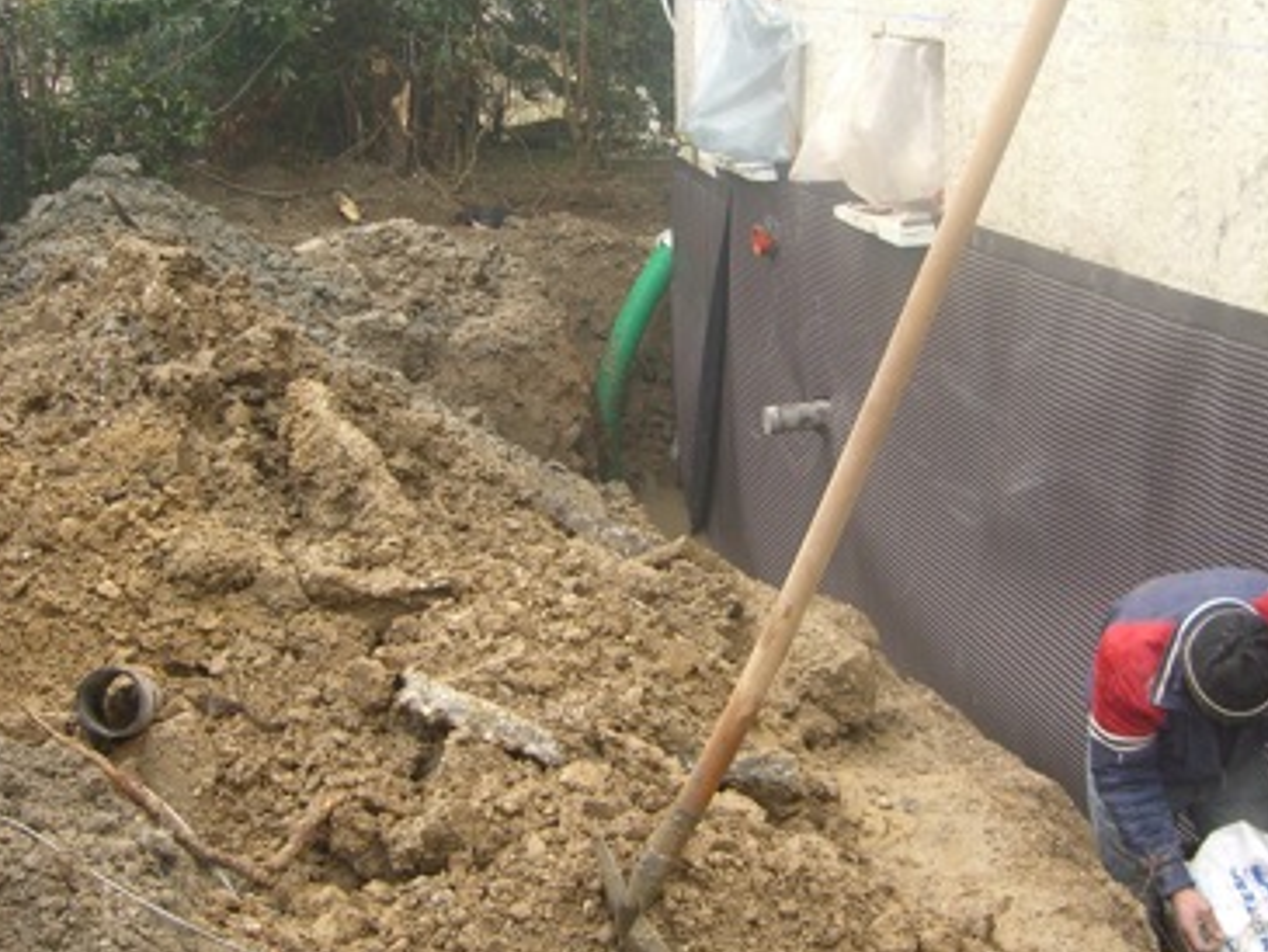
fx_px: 1905
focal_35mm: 52
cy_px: 339
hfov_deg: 36.8
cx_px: 650
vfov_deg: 27.9
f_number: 2.8
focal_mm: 7.9
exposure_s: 1/160
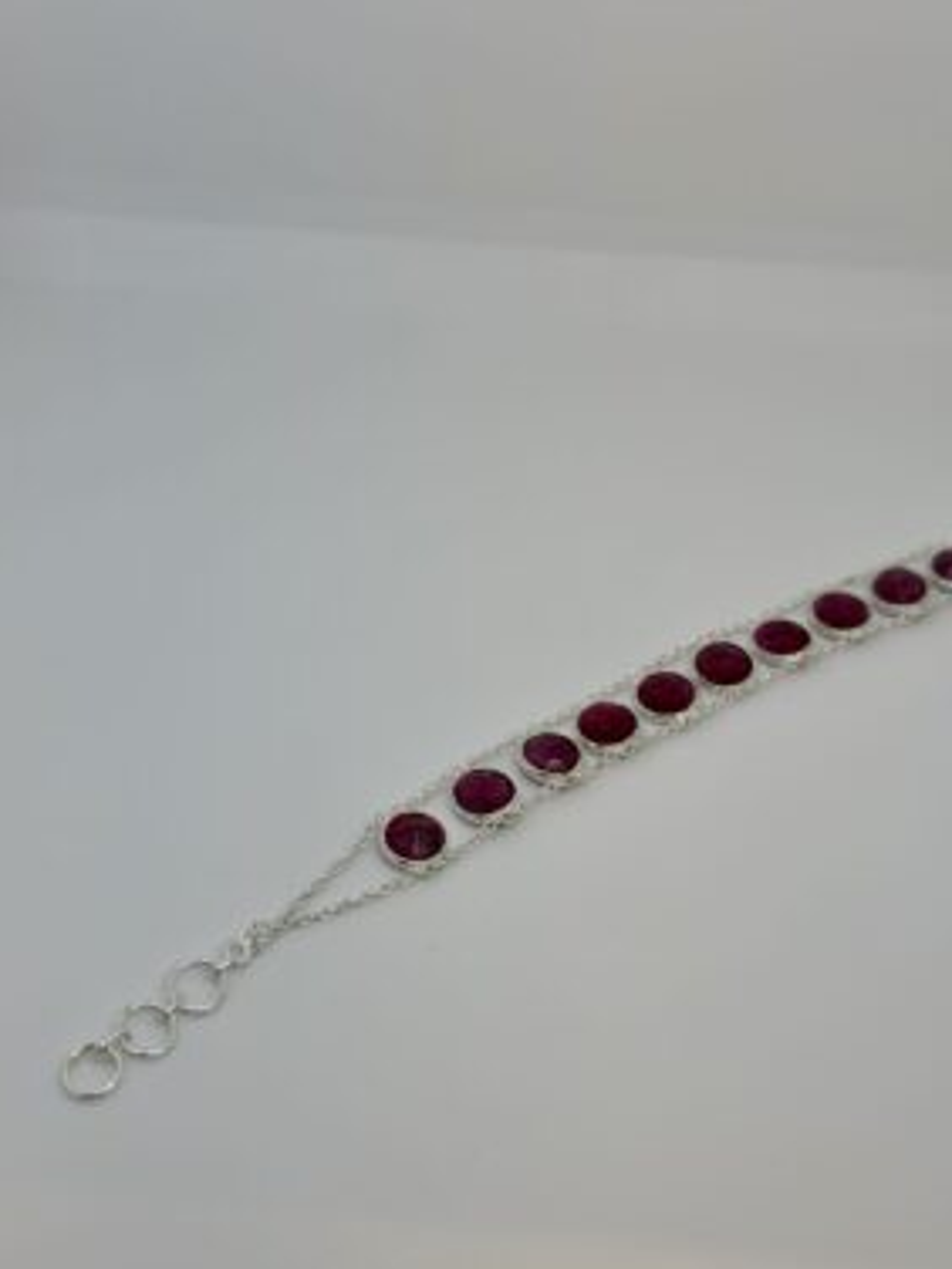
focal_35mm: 51
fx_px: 1870
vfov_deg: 37.5
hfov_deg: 28.6
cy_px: 655
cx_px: 493
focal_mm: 6.86
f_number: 1.78
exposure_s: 1/654
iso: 80
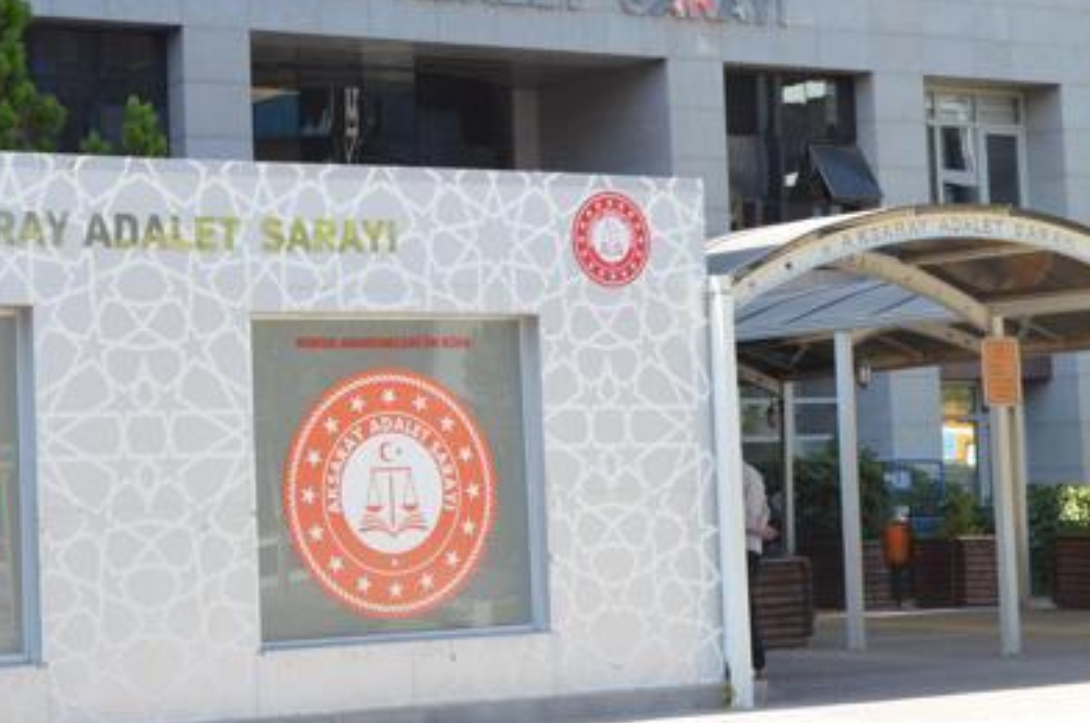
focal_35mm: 90
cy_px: 231
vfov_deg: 15.1
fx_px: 2721
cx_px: 293
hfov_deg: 22.5
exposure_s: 1/640
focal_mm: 38
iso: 1600
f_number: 13
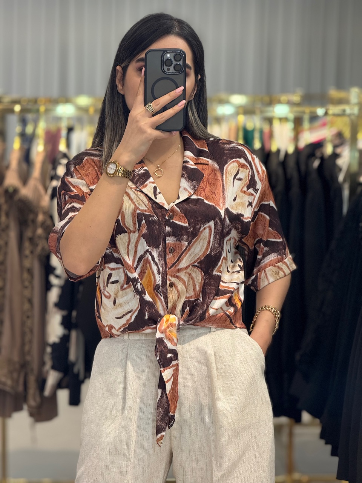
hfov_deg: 12.3
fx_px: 1673
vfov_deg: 16.4
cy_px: 242
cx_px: 181
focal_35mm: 120
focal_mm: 15.66
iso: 160
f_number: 2.8
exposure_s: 1/100
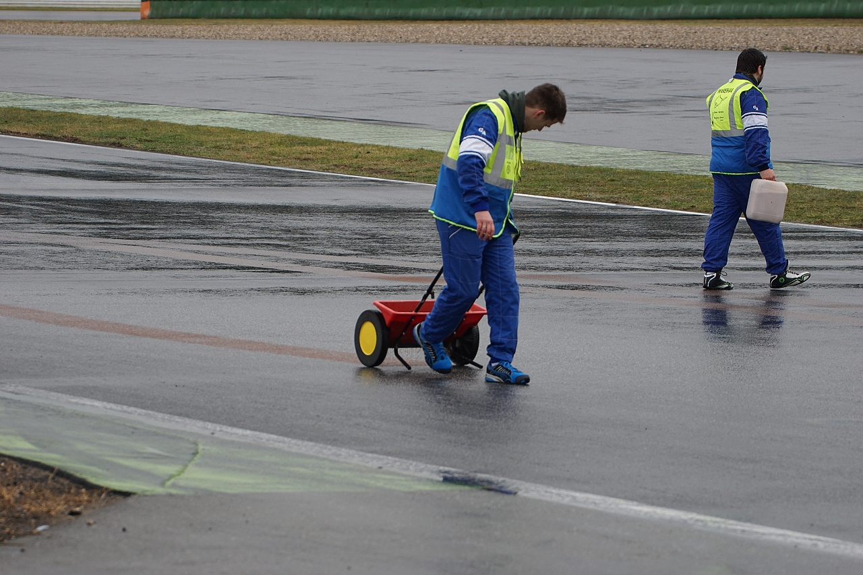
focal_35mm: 180
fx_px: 4314
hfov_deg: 11.4
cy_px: 288
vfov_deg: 7.6
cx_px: 432
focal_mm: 120
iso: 200
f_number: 5.6
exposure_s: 1/640
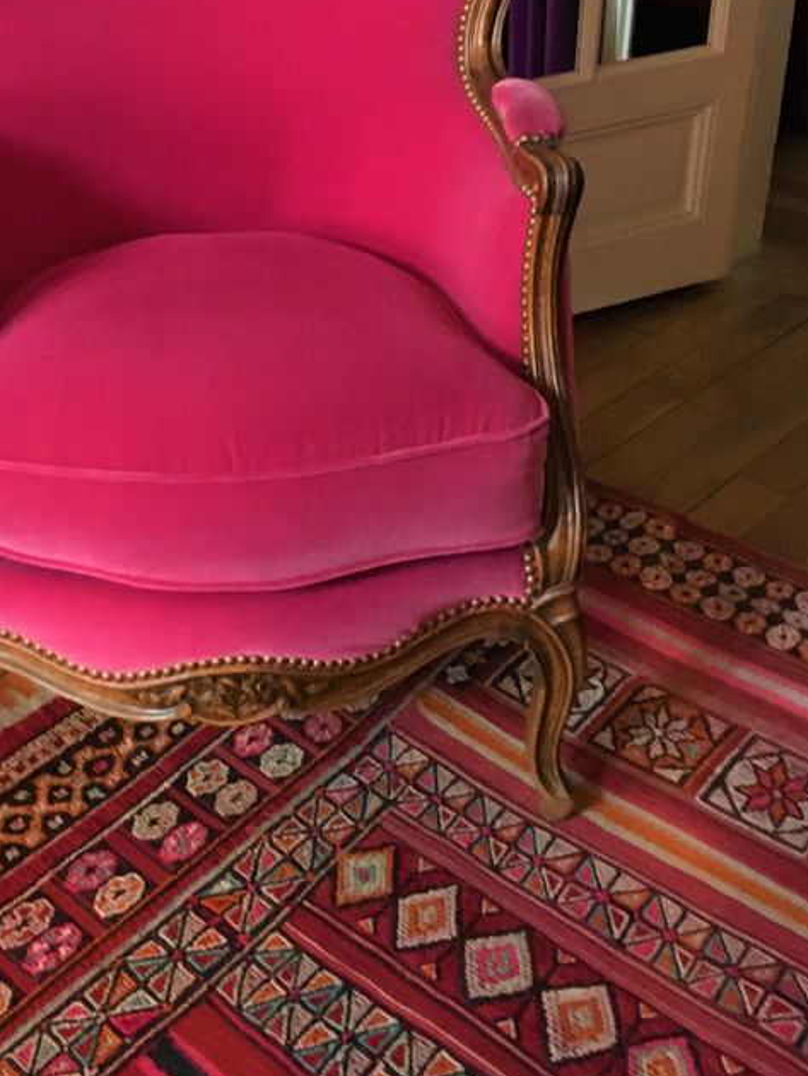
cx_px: 231
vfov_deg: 40.2
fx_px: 1431
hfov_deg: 31.1
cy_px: 287
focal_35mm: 46
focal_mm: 4.15
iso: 640
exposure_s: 1/17
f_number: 2.2
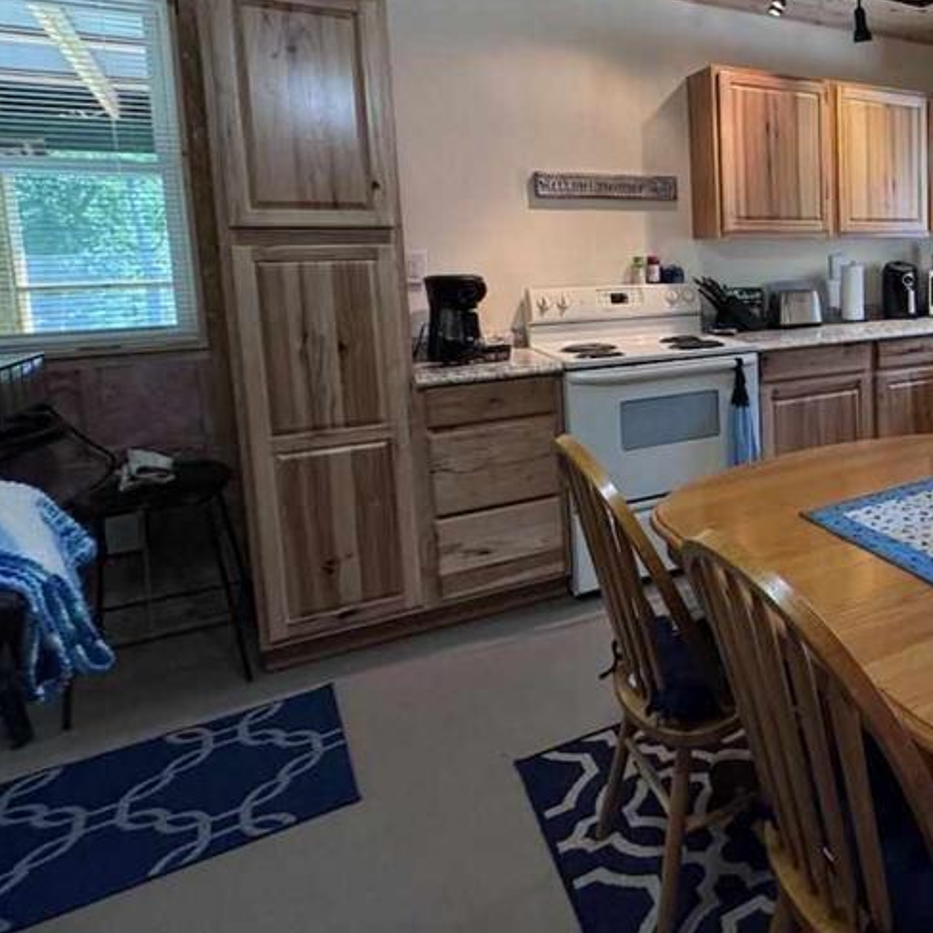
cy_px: 322
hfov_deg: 50.9
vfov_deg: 59.7
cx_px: 902
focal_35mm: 26
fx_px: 793
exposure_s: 1/120
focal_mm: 2.22
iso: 320
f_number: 2.2
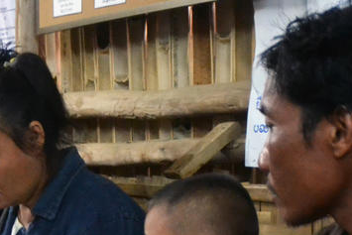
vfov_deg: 10.7
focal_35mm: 127
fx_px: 1239
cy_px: 246
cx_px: -183
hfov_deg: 14.9
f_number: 3.8
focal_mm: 25
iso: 3200
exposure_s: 1/40
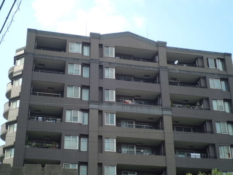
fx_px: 404
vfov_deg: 24.4
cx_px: 116
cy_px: 88
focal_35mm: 60
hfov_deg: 32.2
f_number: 3.9
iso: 100
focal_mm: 10.7
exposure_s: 1/400
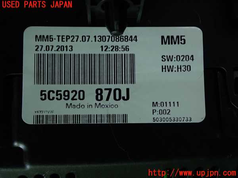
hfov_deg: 38.2
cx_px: 119
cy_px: 89
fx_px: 344
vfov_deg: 29.1
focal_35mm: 50
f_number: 3.2
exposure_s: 1/50
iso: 250
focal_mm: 9.01
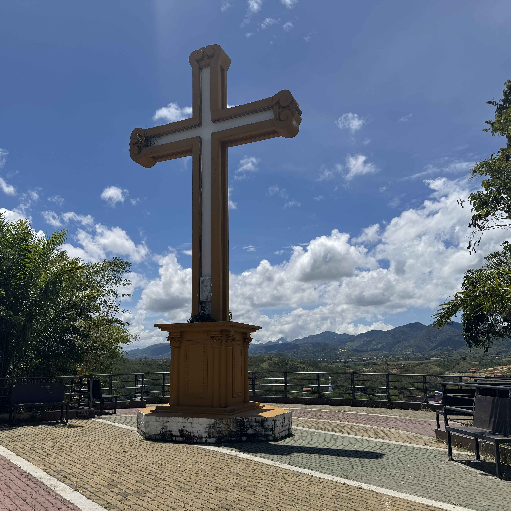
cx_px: 224
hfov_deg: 55.5
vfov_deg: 55.6
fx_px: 484
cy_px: 262
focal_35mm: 29
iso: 80
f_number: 1.78
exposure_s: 1/9009
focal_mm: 6.76
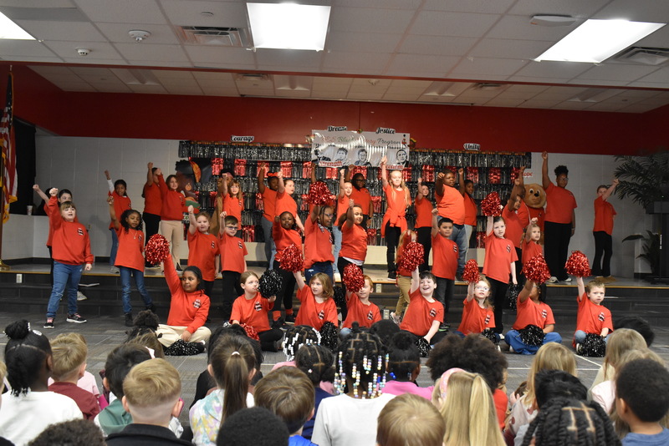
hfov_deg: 49.5
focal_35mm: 39
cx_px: 334
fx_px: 725
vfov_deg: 34.2
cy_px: 223
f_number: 7.1
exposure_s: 1/40
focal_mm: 26
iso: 2800
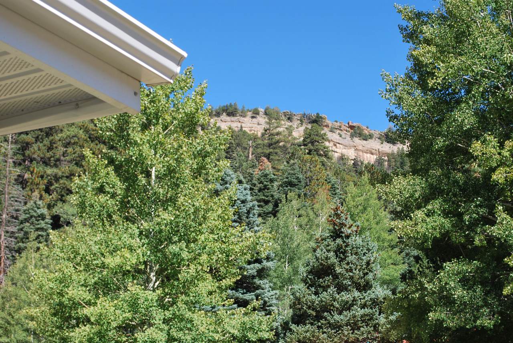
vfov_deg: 21.6
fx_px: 899
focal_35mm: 63
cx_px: 256
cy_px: 172
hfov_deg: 31.9
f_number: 7.1
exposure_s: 1/200
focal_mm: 42
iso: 100
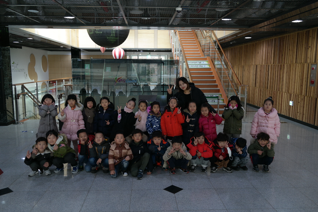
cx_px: 159
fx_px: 265
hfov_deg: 61.9
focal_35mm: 30
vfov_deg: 43.6
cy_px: 106
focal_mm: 20
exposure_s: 1/40
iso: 400
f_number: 3.5
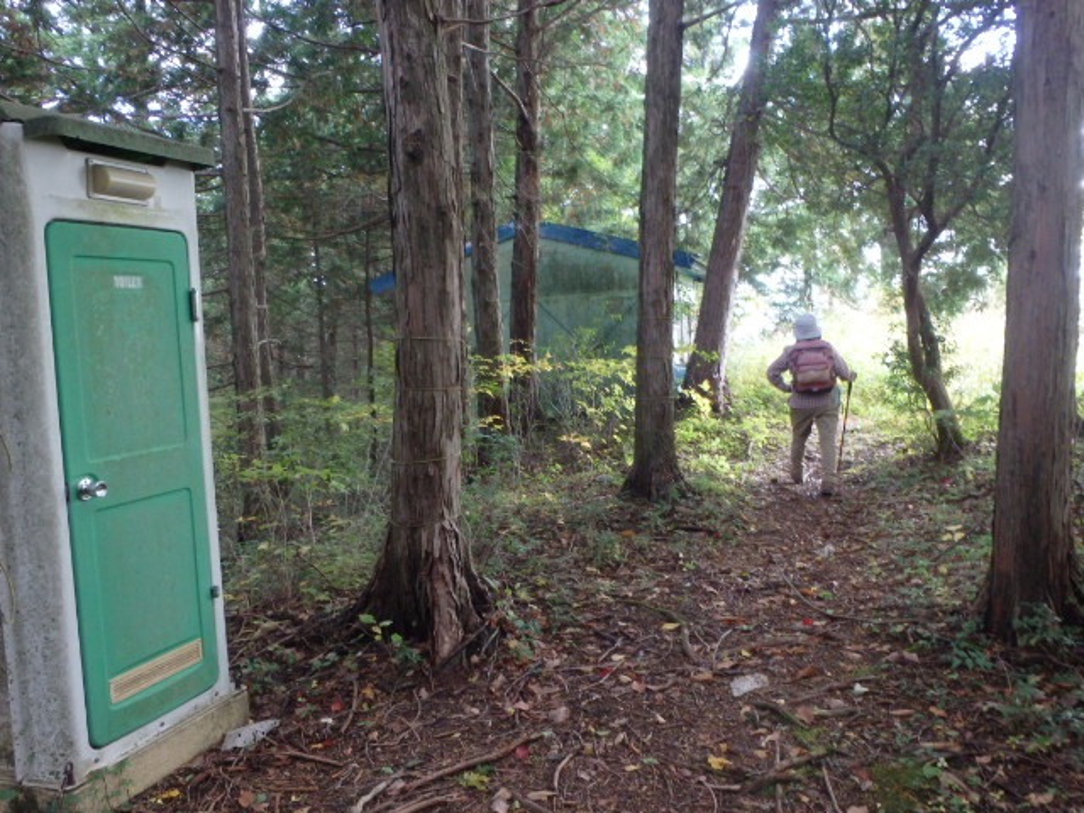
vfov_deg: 46.8
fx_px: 939
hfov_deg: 60.0
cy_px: 406
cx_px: 542
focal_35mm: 30
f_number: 4.1
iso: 400
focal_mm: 5.4
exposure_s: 1/30
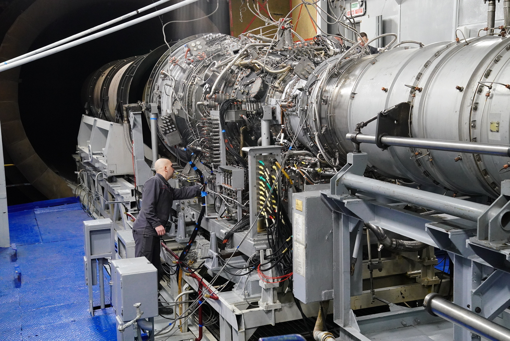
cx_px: 255
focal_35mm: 46
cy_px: 170
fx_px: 652
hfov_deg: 42.7
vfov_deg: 29.3
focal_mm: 46
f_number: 9
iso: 8000
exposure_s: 1/100
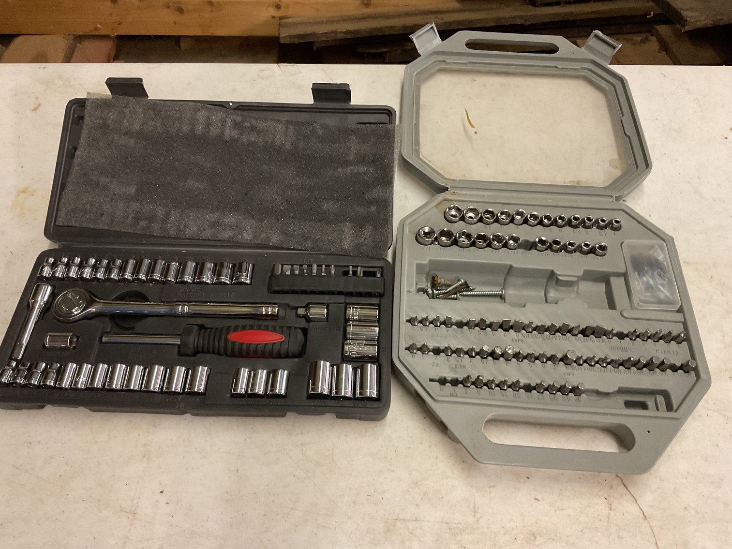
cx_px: 366
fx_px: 613
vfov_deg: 48.2
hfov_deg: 61.7
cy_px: 274
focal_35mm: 29
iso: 250
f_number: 1.8
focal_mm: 3
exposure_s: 1/40
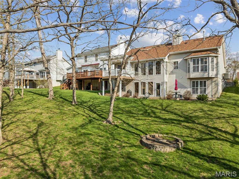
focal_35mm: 24
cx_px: 120
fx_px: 166
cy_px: 90
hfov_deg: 71.6
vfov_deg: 56.8
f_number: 2.8
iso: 100
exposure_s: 1/50
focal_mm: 12.3
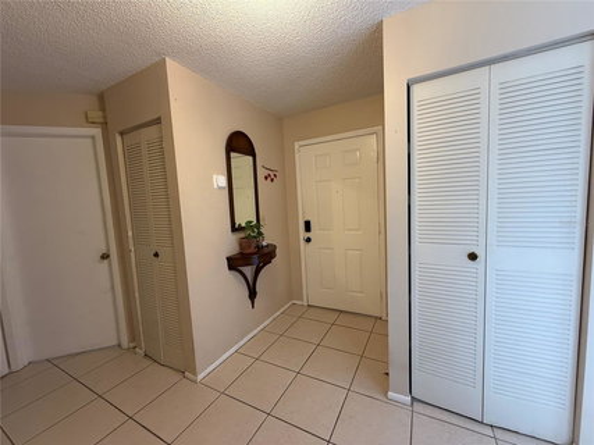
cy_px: 222
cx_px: 297
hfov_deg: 102.1
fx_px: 240
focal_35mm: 14
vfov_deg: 85.6
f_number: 2.2
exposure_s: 1/60
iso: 250
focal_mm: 2.22
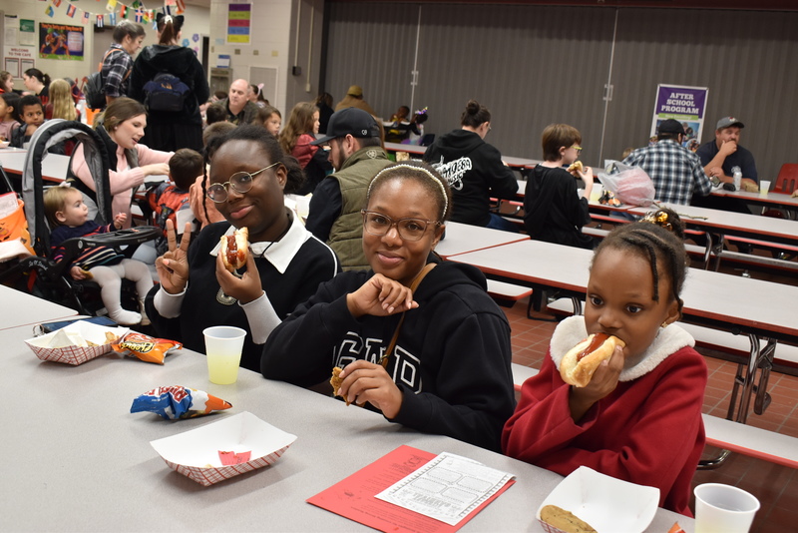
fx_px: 865
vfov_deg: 34.2
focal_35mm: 39
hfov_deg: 49.5
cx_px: 399
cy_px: 266
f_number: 7.1
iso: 560
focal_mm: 26
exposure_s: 1/40
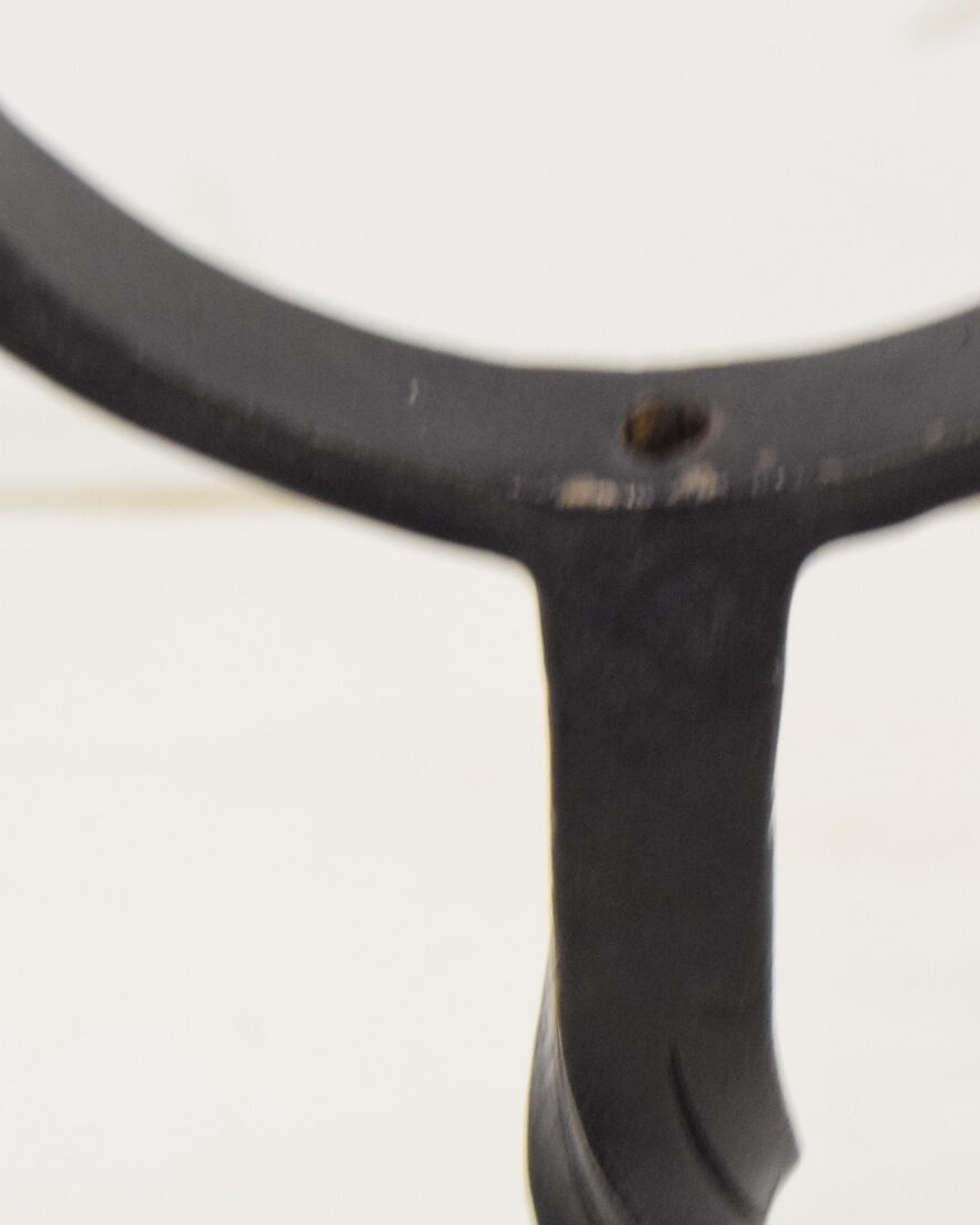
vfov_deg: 13.4
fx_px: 5219
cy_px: 653
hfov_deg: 10.7
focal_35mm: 144
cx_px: 750
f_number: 6.3
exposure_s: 1/160
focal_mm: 38
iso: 1600
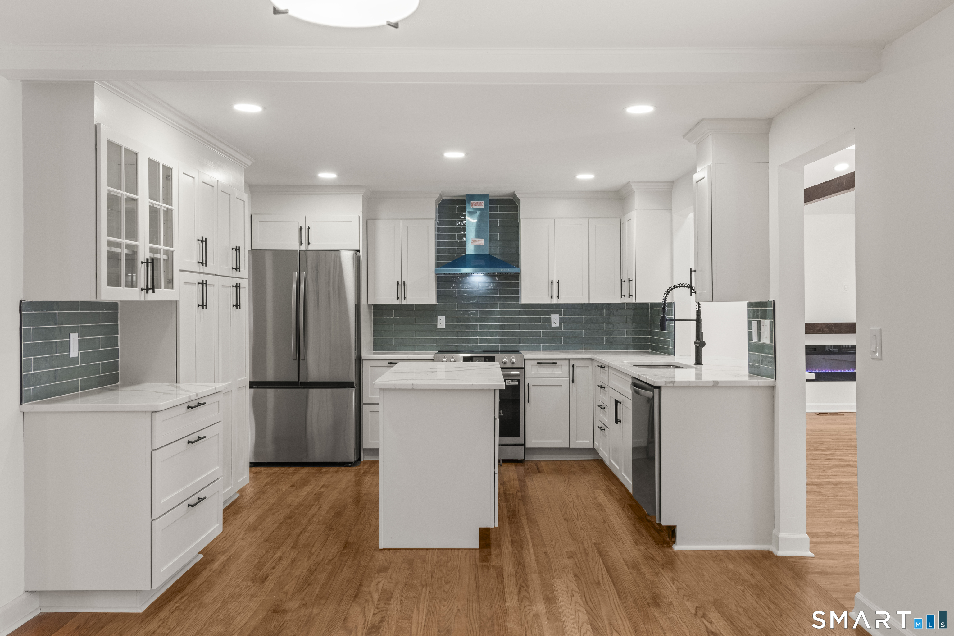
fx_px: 742
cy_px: 318
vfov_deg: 46.4
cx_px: 477
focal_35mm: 28
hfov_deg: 65.5
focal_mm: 24
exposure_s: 1/6
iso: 250
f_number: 11
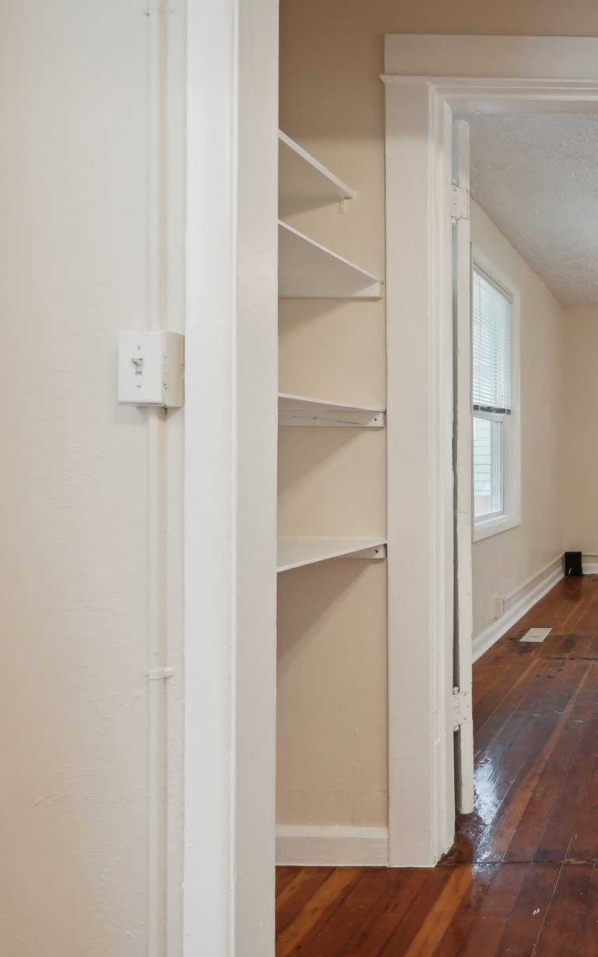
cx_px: 719
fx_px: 704
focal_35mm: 27
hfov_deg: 35.8
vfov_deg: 68.4
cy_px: 462
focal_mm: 16
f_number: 8
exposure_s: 1/10
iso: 400
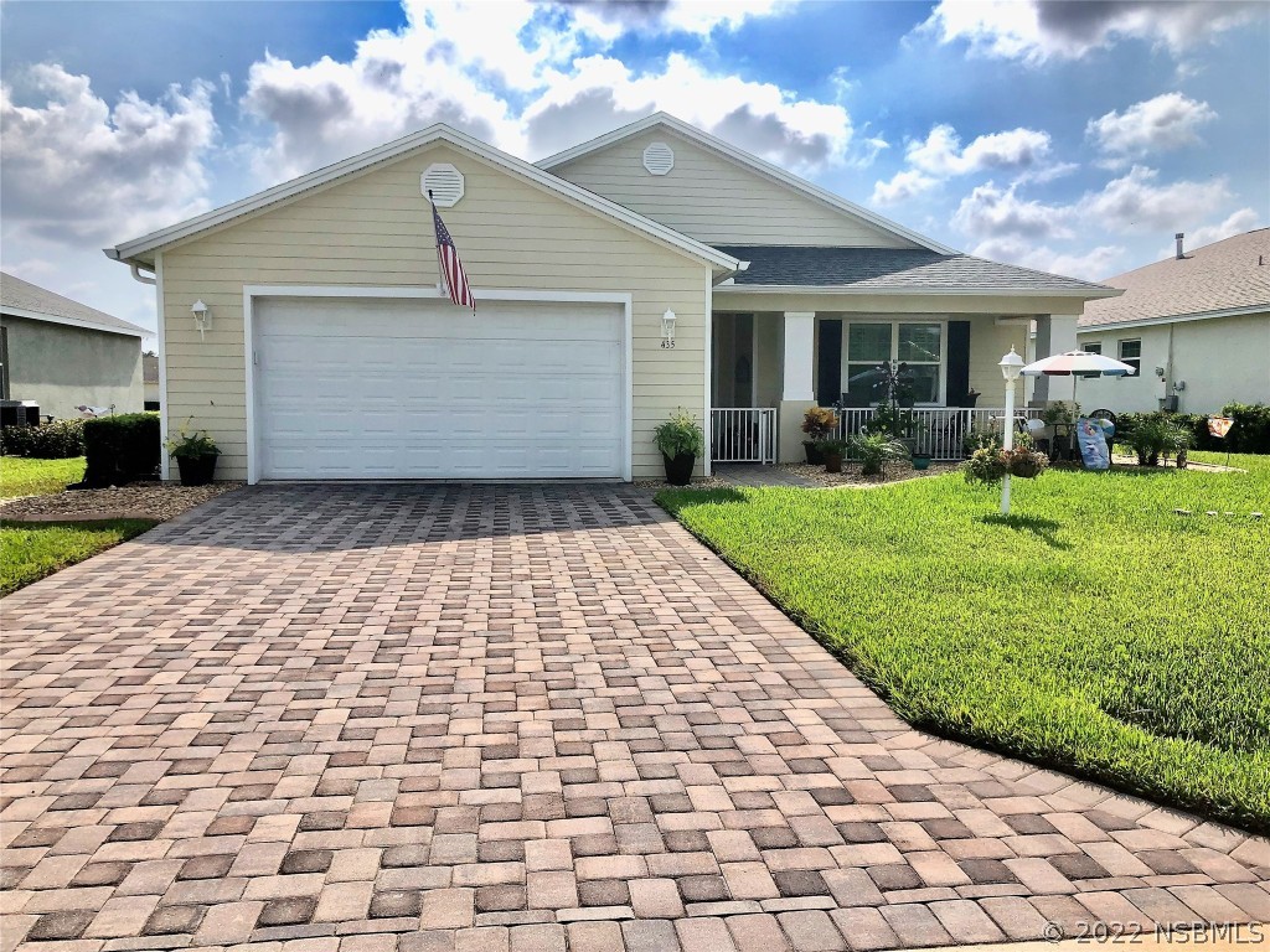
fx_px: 1027
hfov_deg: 63.4
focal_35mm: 28
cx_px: 635
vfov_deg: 49.7
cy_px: 476
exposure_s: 1/3247
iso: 20
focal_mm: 3.99
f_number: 1.8
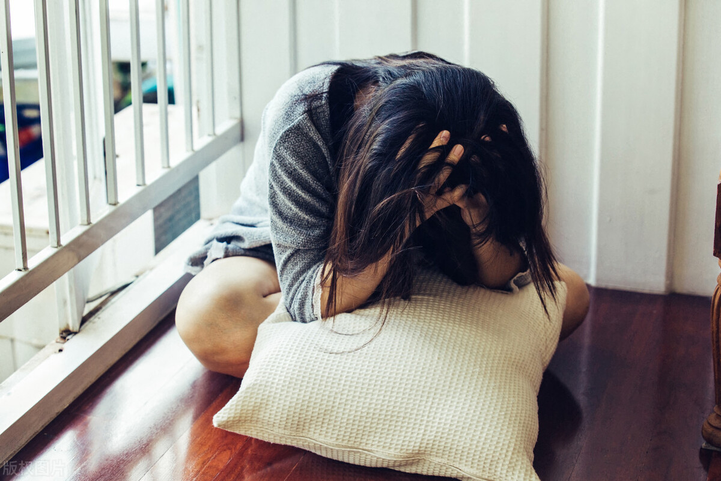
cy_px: 240
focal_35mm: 70
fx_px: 1402
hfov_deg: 28.8
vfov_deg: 19.5
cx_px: 360
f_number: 5
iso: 800
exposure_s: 1/60
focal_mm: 70
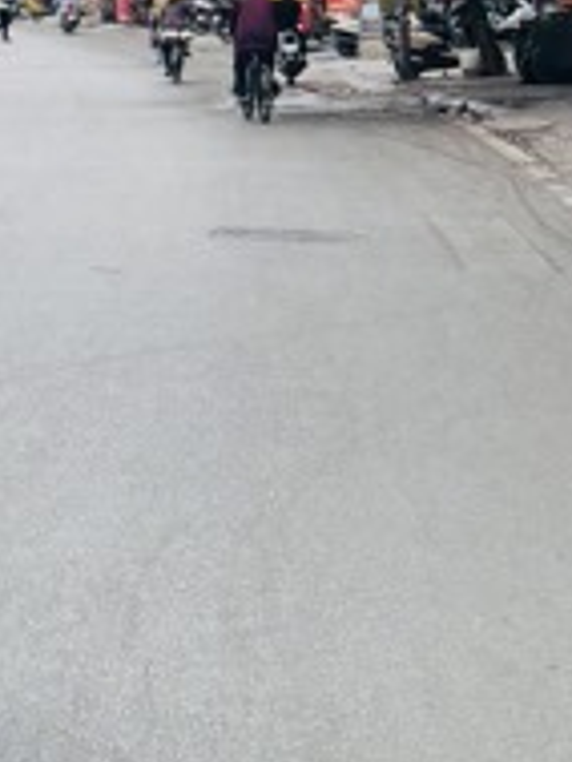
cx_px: 121
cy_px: -355
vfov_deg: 14.2
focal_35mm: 130
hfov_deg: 11.4
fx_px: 2861
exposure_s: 1/1524
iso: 80
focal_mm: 6.76
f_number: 1.78
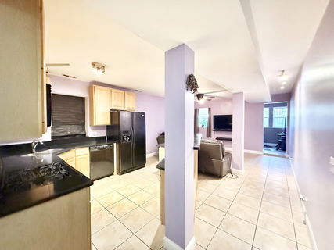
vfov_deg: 85.6
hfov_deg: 102.1
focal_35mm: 14
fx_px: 135
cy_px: 125
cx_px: 167
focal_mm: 2.22
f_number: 2.2
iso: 1250
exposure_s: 1/40
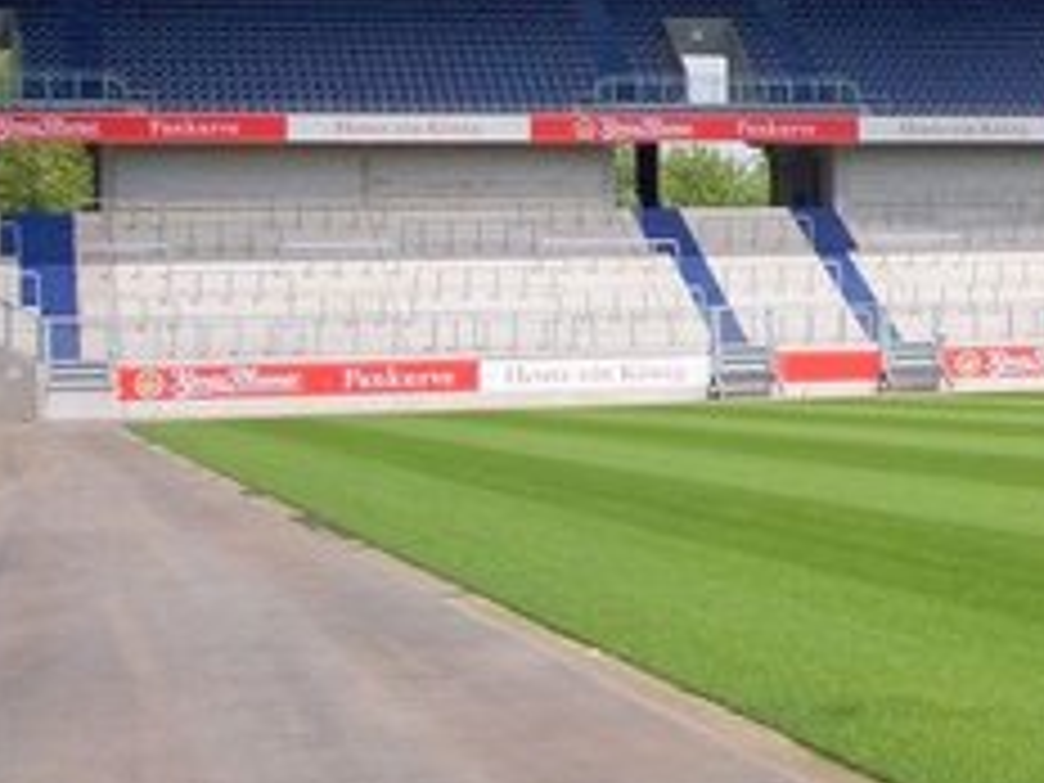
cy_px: 99
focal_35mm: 101
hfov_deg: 18.3
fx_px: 3046
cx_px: 1300
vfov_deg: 14.5
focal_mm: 8
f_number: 4
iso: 100
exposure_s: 1/750
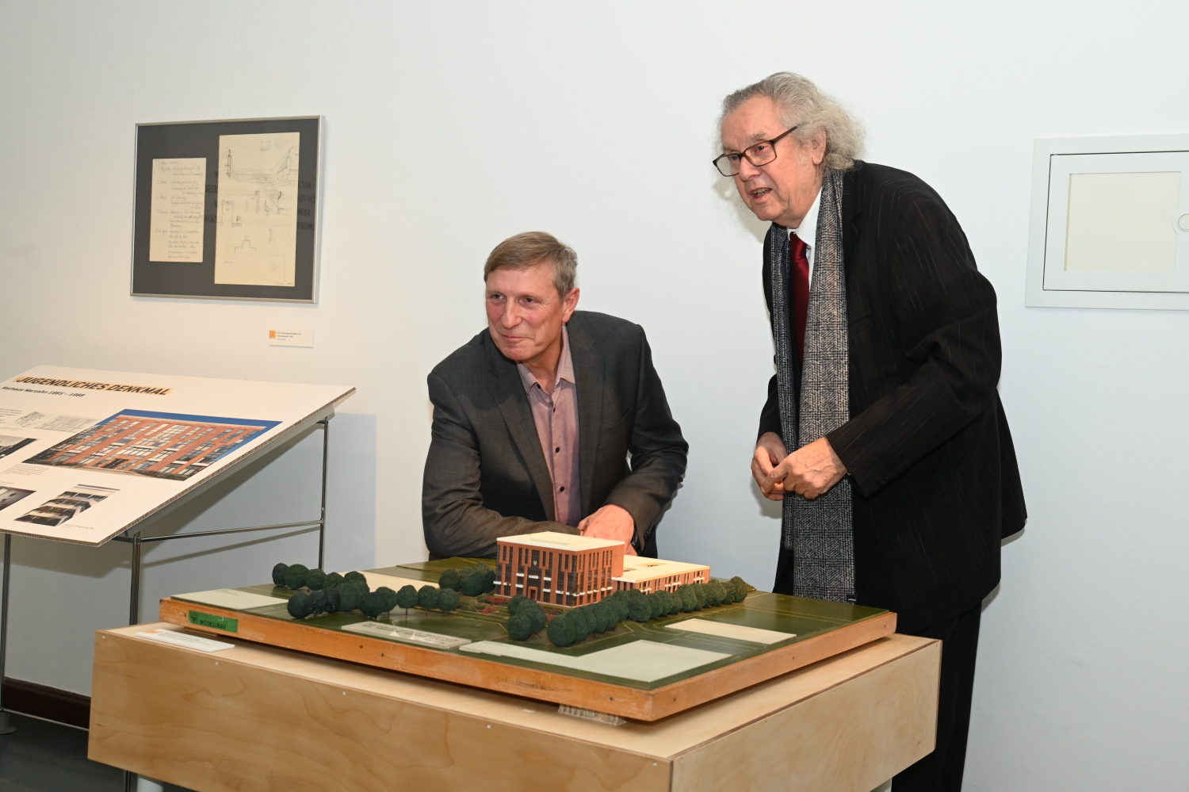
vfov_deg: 30.5
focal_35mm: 44
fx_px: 1453
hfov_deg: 44.5
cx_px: 594
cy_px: 396
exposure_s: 1/60
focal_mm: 44
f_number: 8
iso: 1600
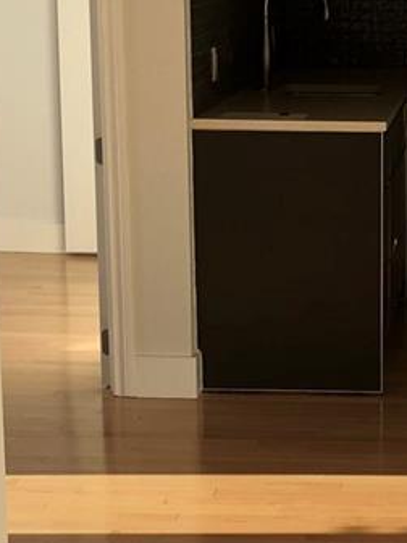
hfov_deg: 11.5
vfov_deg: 15.2
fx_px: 2007
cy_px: 478
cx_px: 402
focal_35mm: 128
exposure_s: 1/344
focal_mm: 3.99
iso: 20
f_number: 1.8
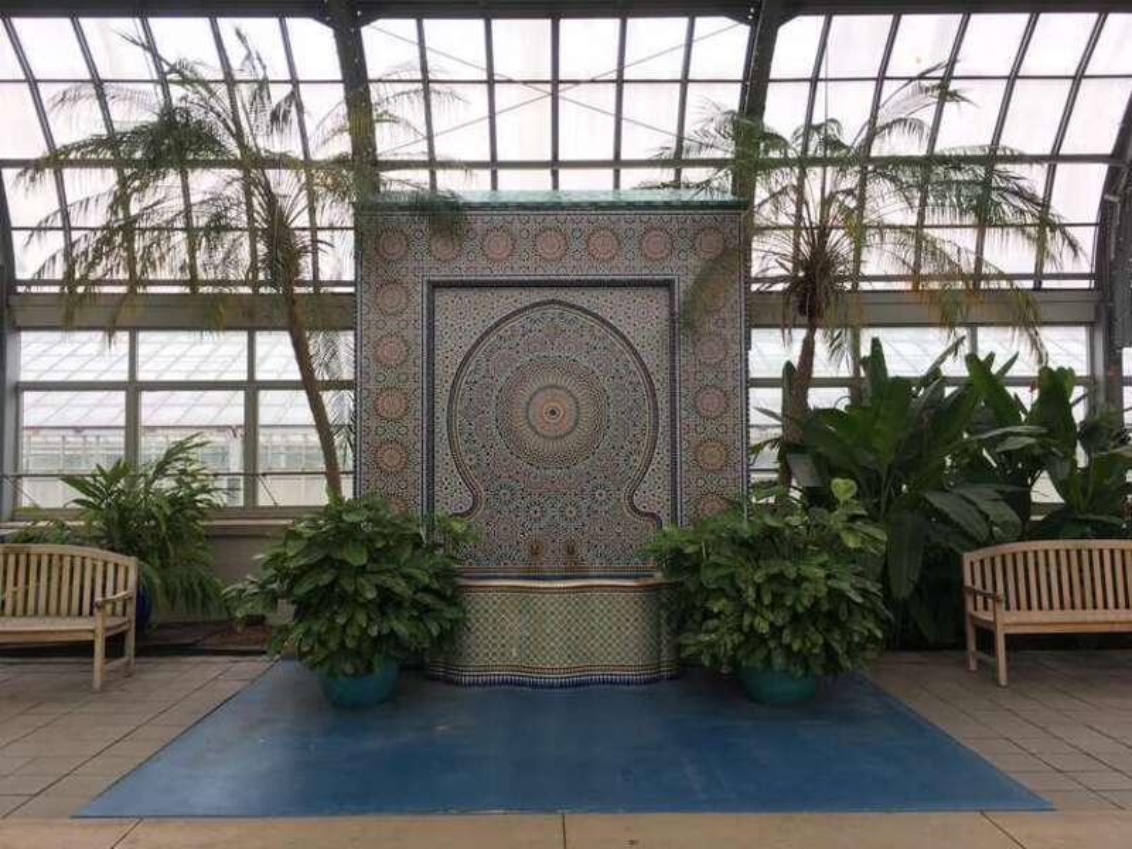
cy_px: 424
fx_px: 948
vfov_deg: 48.2
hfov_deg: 61.7
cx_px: 566
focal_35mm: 29
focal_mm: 4.15
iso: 25
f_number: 2.2
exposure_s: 1/40
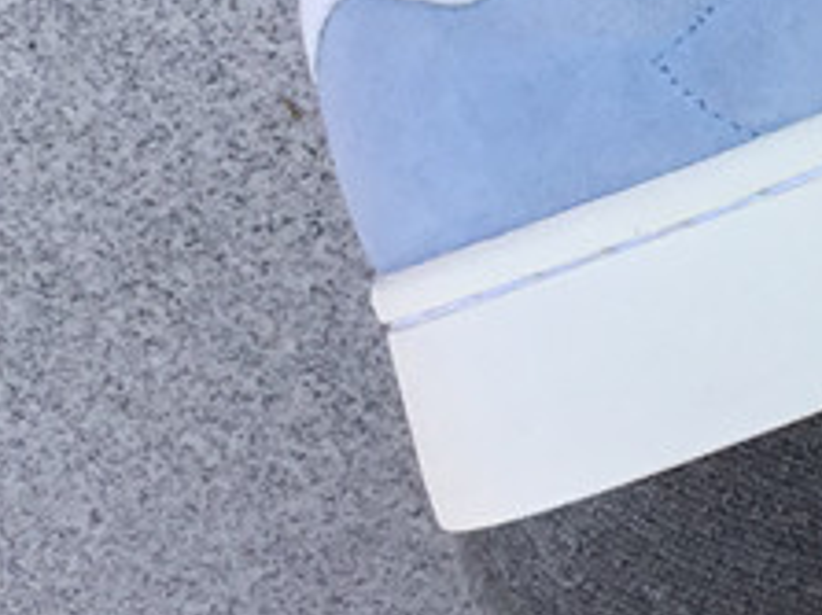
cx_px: 1316
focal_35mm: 125
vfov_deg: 11.3
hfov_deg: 14.5
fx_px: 2967
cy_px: -348
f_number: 2.4
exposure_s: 1/491
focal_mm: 3.3
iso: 25
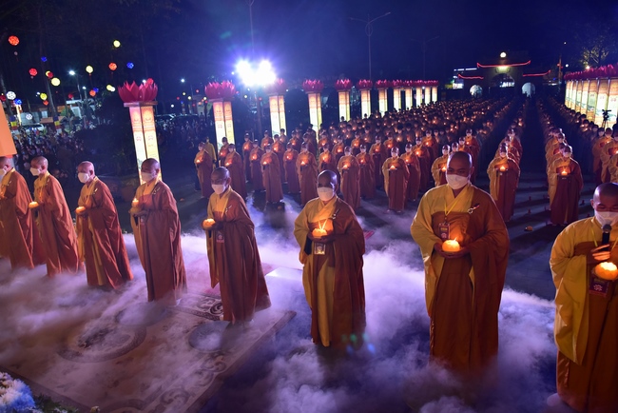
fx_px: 412
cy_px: 206
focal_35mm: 24
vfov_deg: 53.2
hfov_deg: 73.7
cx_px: 309
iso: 3200
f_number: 5.6
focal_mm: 24
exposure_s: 1/50
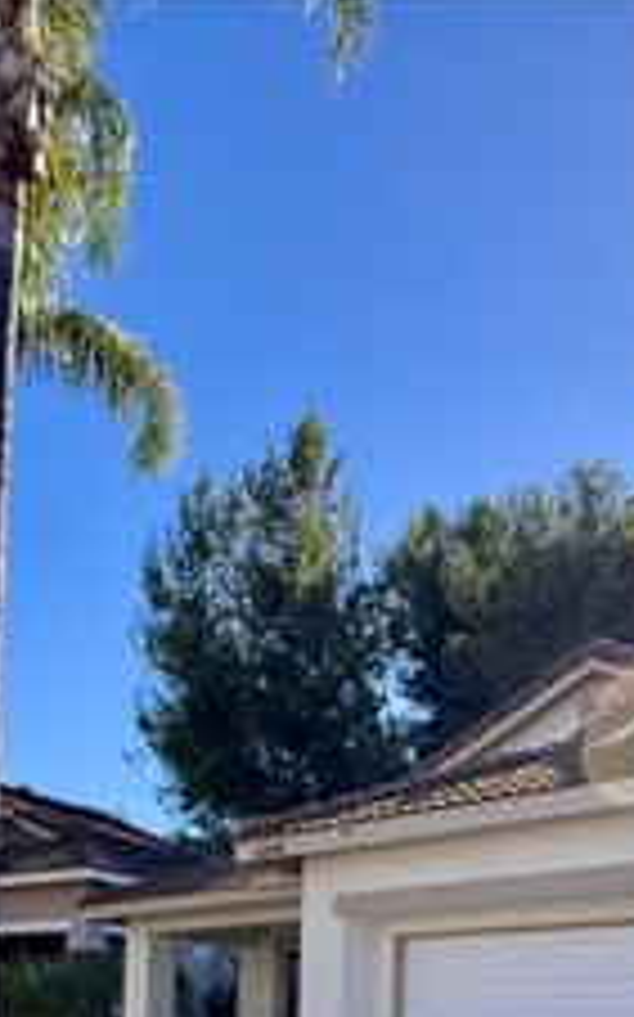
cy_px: 1071
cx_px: 337
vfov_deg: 40.0
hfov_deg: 30.5
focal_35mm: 42
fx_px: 1163
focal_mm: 2.22
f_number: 2.2
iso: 40
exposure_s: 1/812
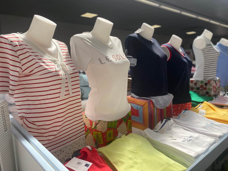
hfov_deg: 67.3
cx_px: 114
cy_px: 86
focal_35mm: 26
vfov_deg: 53.1
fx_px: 171
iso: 32
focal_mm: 4.25
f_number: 1.8
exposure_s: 1/421
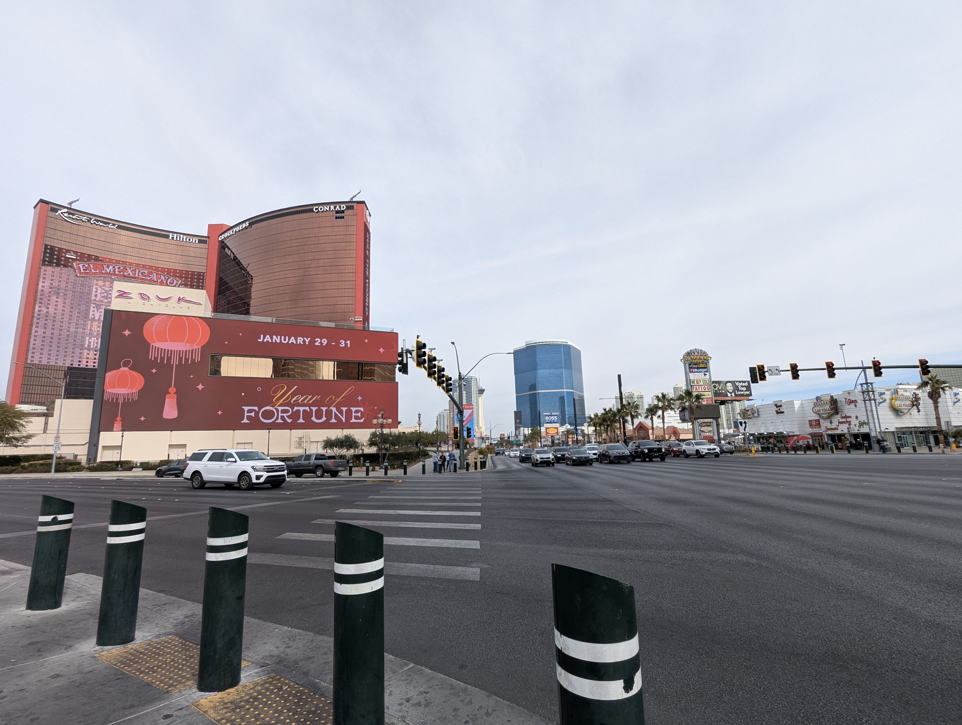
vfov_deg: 78.2
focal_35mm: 16
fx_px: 445
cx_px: 481
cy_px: 362
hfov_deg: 94.4
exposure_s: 1/1821
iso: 73
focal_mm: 2.35
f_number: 2.2
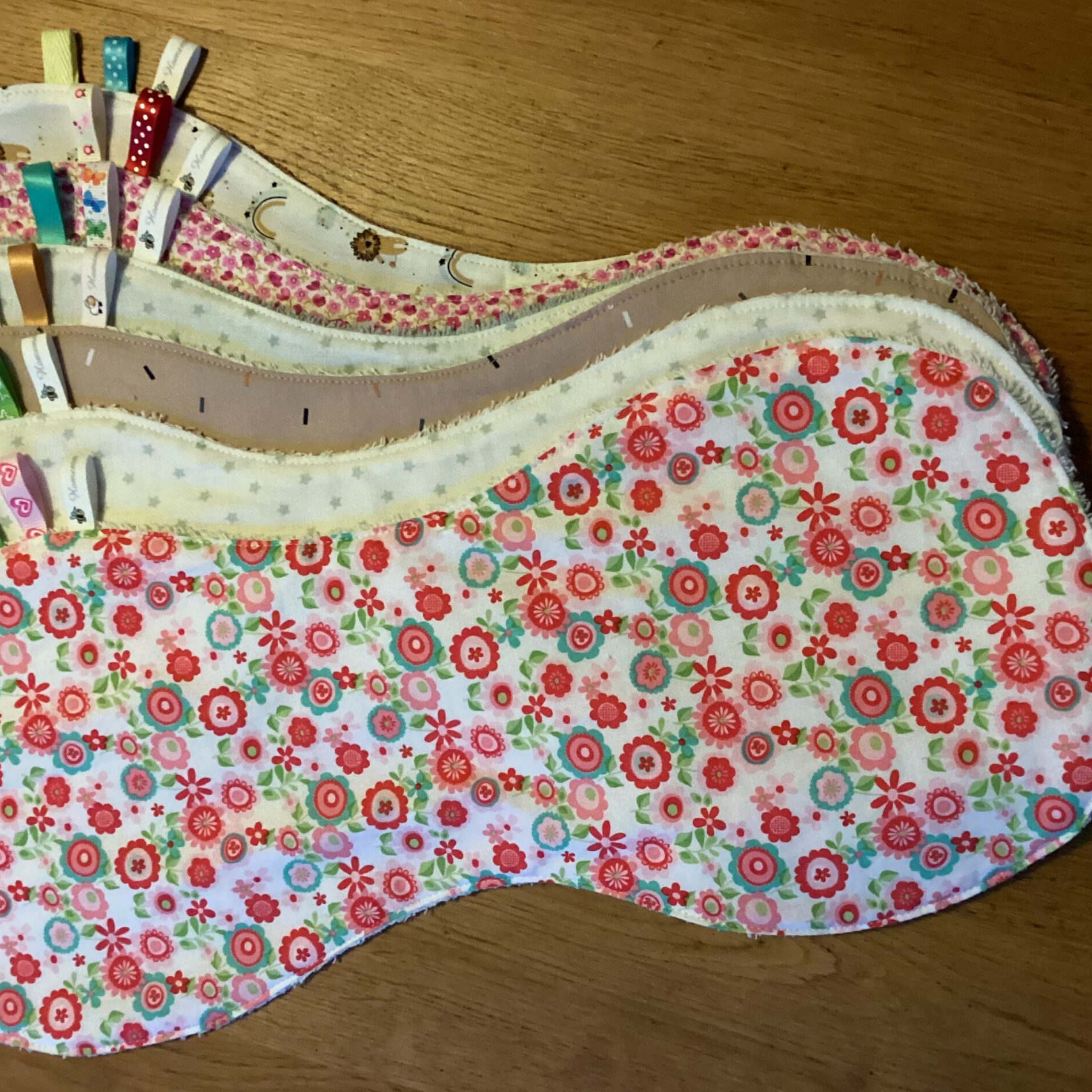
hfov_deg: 44.9
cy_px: 544
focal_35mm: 37
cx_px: 505
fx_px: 1321
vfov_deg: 44.9
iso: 400
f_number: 2.4
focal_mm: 3.3
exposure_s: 1/25
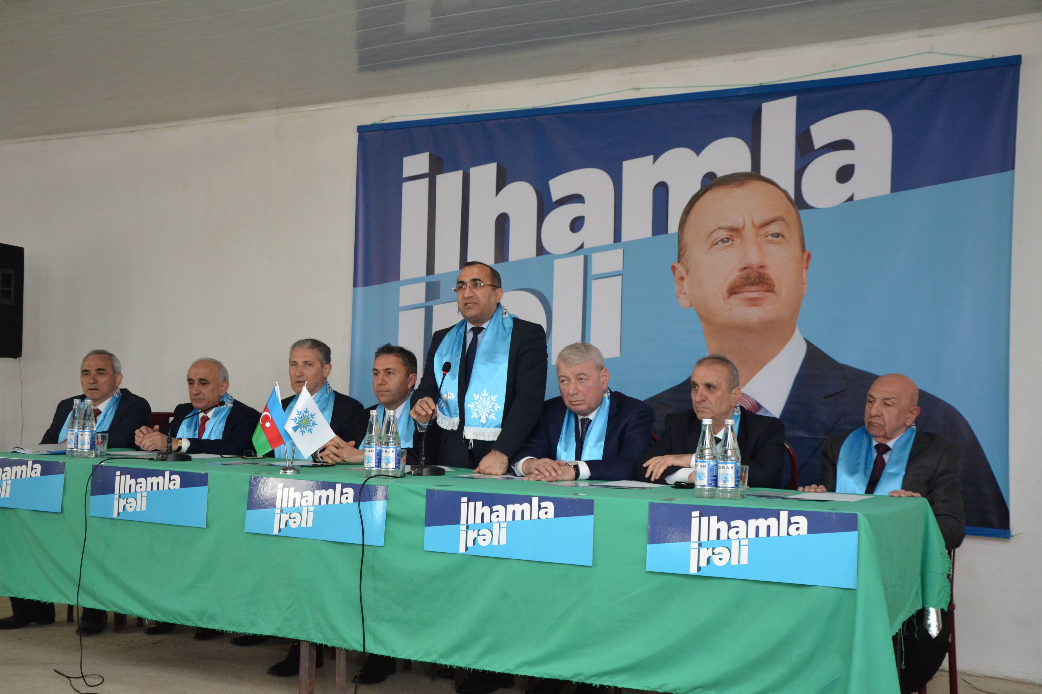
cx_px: 510
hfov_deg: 48.5
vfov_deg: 33.4
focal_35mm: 40
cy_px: 353
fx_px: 1158
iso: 1400
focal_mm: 26
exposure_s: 1/60
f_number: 4
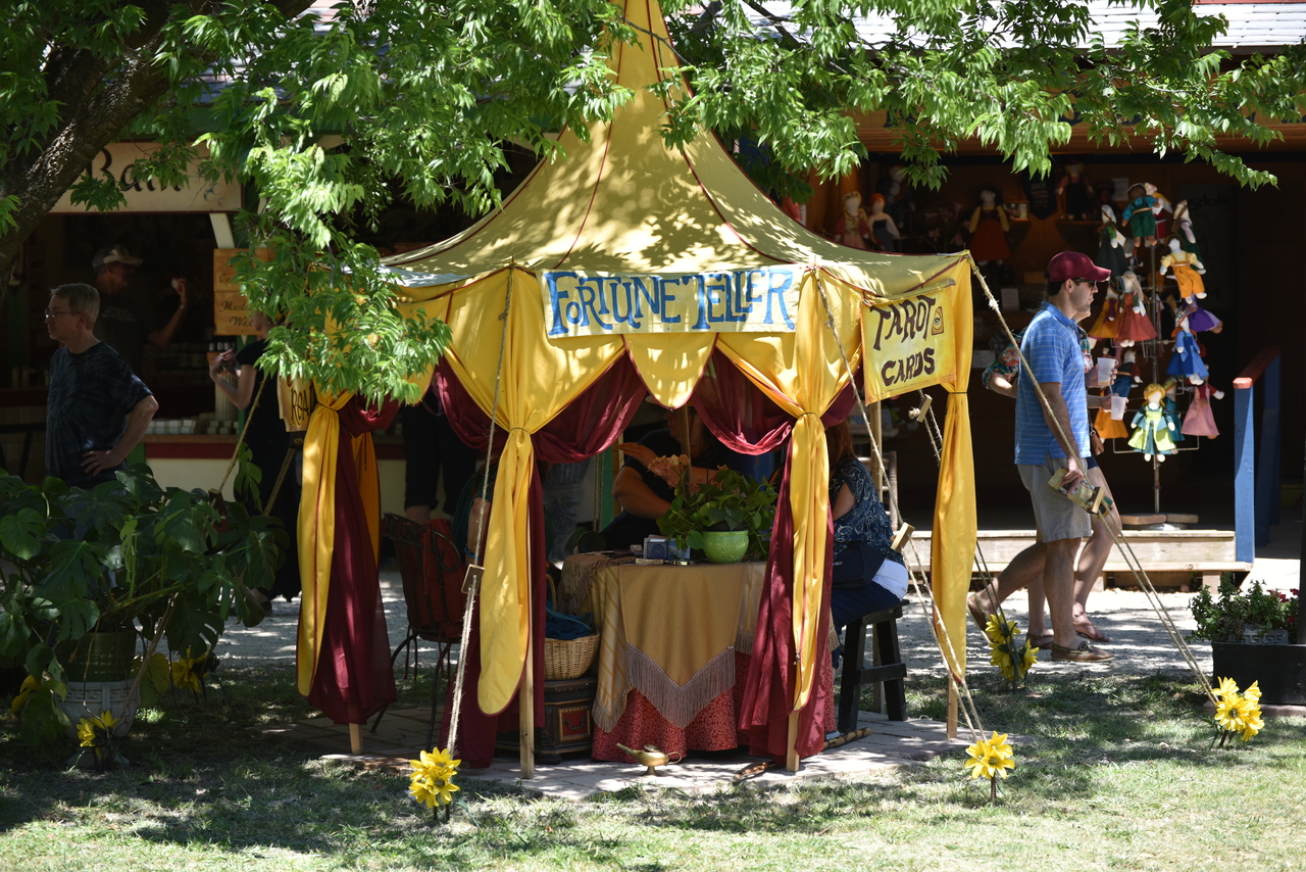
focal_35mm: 145
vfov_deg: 9.5
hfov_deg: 14.2
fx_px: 5261
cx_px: 653
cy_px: 436
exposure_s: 1/320
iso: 125
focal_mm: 145
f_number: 4.8
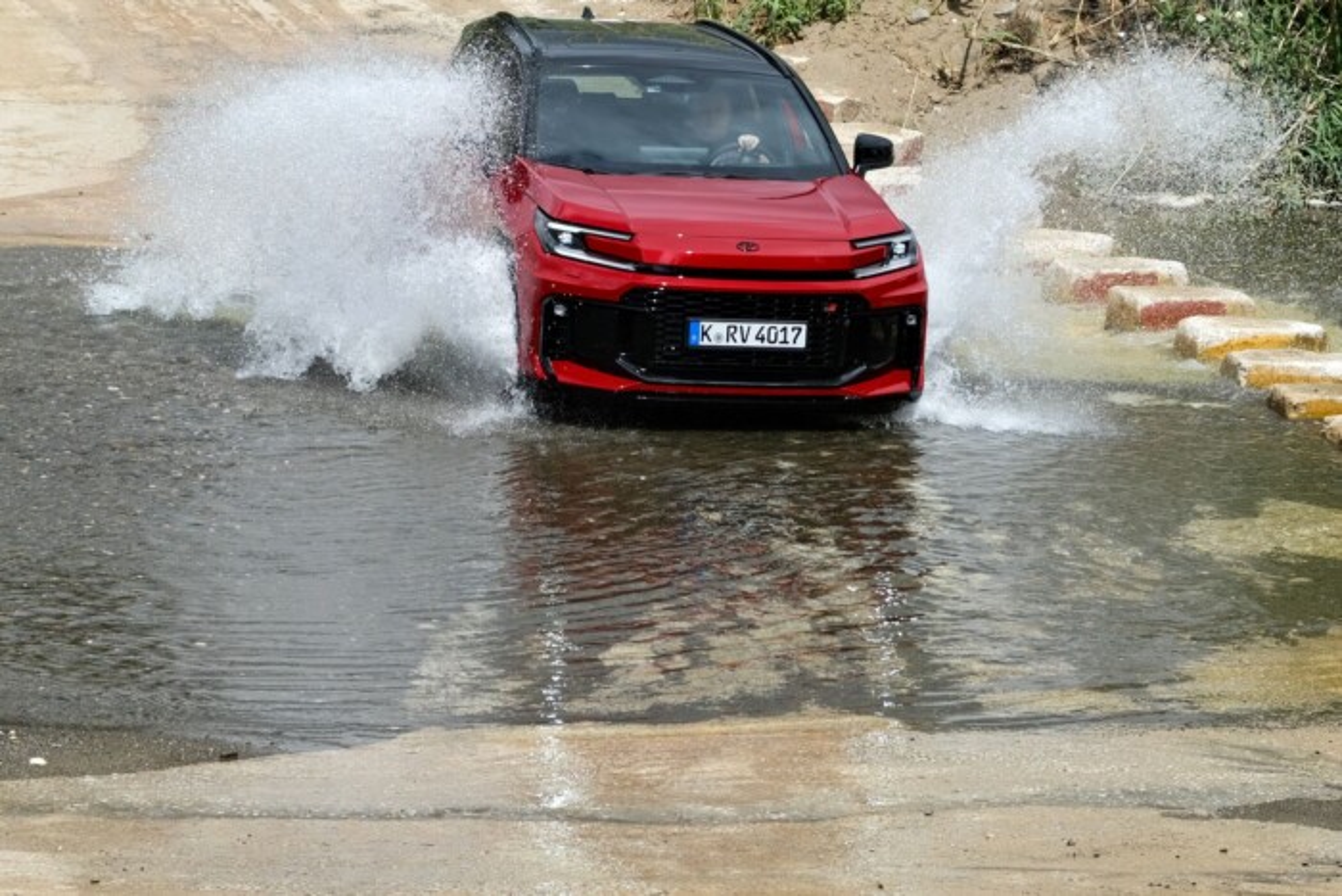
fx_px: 3094
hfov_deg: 24.5
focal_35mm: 83
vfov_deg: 16.5
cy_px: 448
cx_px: 671
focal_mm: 55
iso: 160
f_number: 5.6
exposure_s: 1/850
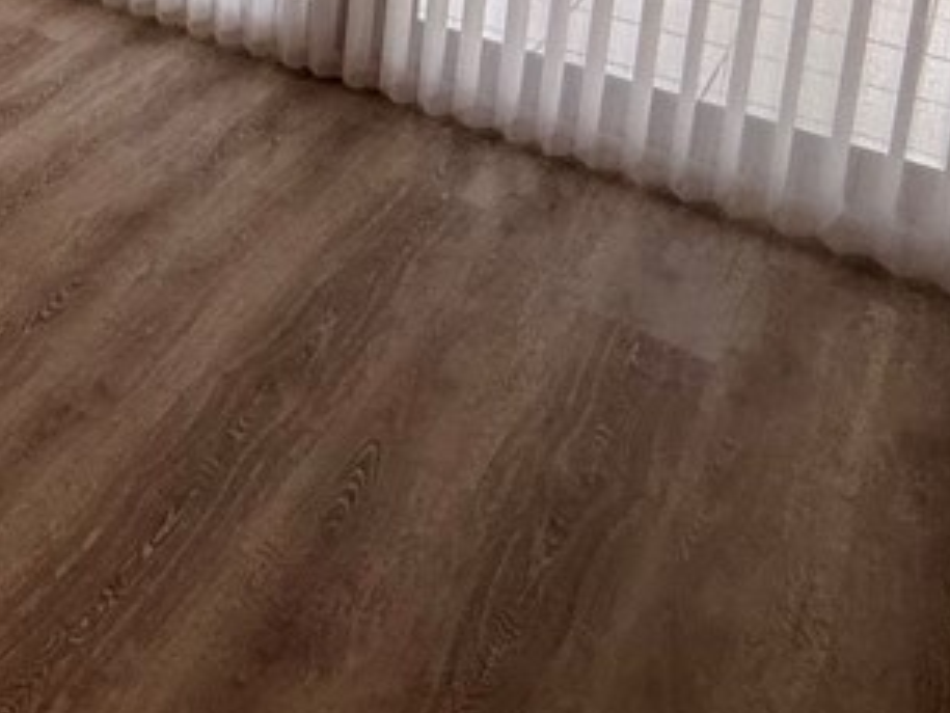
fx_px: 1290
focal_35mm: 47
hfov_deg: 29.0
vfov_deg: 24.1
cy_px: -361
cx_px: -405
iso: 160
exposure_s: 1/60
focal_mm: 2.22
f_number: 2.2
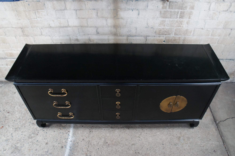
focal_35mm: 27
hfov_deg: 67.5
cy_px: 78
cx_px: 118
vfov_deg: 47.8
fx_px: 176
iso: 1600
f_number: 3.5
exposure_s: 1/80
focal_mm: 18
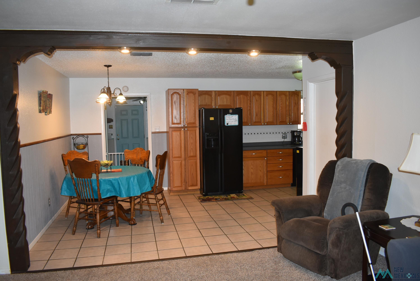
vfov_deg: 48.0
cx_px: 210
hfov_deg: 67.3
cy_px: 140
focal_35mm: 27
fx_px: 315
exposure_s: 1/80
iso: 800
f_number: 4.5
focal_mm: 18
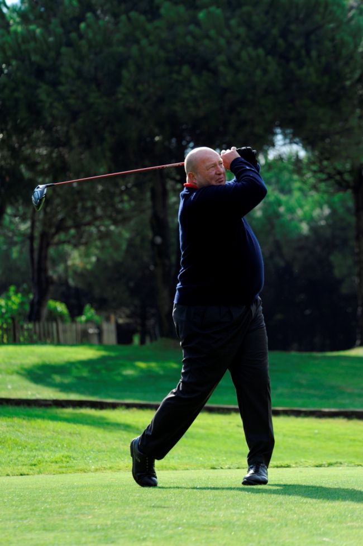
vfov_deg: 12.8
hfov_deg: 8.6
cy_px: 273
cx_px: 182
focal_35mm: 160
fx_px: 2423
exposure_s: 1/1250
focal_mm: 160
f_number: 5.6
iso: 500
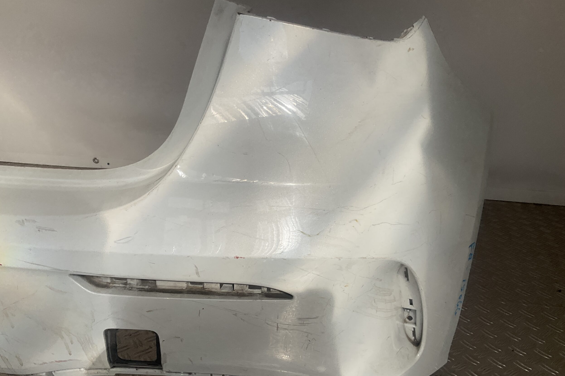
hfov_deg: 60.3
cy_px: 217
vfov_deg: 42.2
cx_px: 283
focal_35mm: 31
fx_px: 487
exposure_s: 1/2667
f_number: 1.8
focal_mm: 3
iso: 16
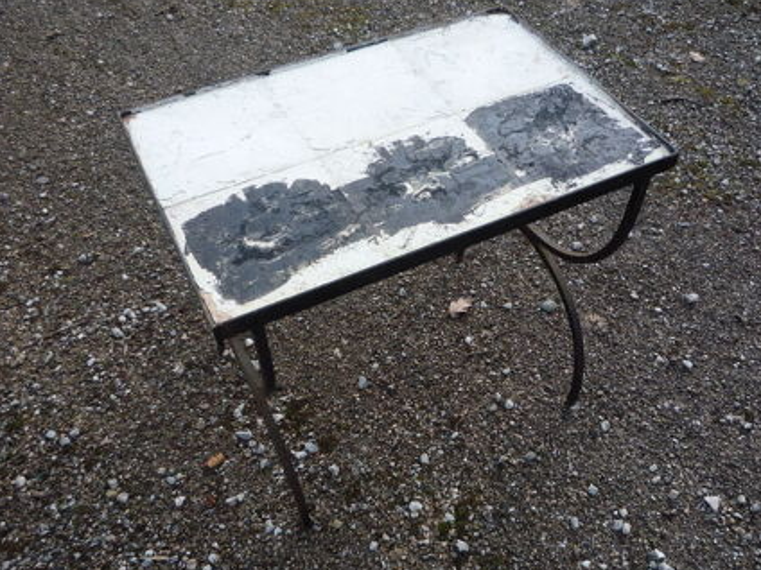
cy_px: 301
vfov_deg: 41.8
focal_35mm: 34
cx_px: 416
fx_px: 747
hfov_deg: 53.9
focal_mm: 5.2
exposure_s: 1/250
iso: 100
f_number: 4
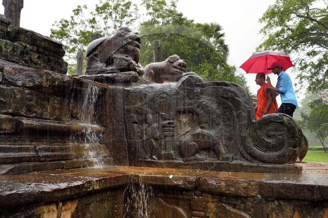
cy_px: 109
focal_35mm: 35
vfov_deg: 37.8
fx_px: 319
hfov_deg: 54.5
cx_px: 164
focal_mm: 35
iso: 1600
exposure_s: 1/60
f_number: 8
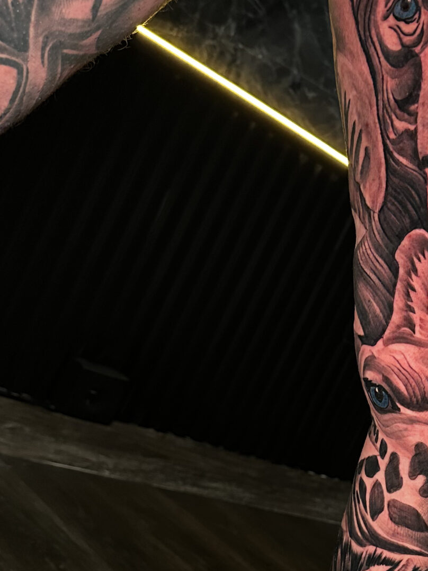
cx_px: 479
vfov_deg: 33.1
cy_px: 436
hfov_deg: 23.9
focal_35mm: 57
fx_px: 940
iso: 640
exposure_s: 1/50
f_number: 1.78
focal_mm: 6.86
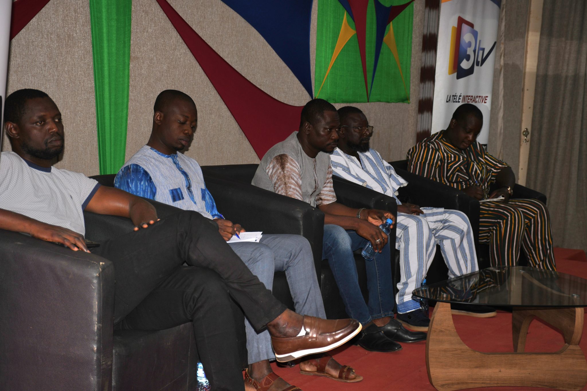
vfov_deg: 21.6
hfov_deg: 31.9
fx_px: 1027
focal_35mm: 63
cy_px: 196
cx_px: 294
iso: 100
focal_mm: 42
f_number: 4.5
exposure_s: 1/60.2
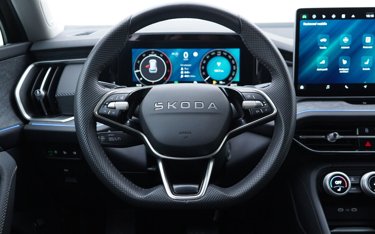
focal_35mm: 37
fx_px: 378
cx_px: 188
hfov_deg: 52.8
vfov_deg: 34.4
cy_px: 113
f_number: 2.8
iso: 250
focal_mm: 24
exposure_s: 1/40
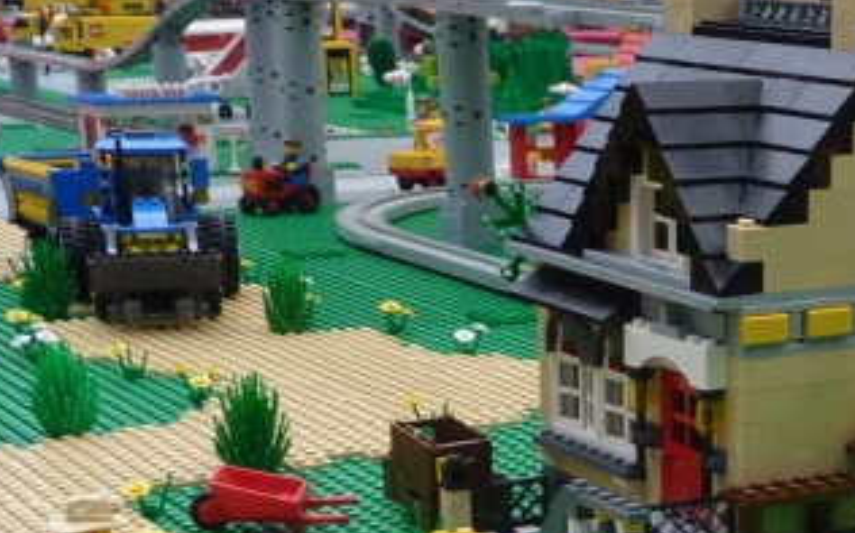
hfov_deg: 23.2
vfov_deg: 14.4
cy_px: 747
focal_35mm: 86
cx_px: 825
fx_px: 2003
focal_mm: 4.1
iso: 80
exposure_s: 1/40
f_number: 3.3
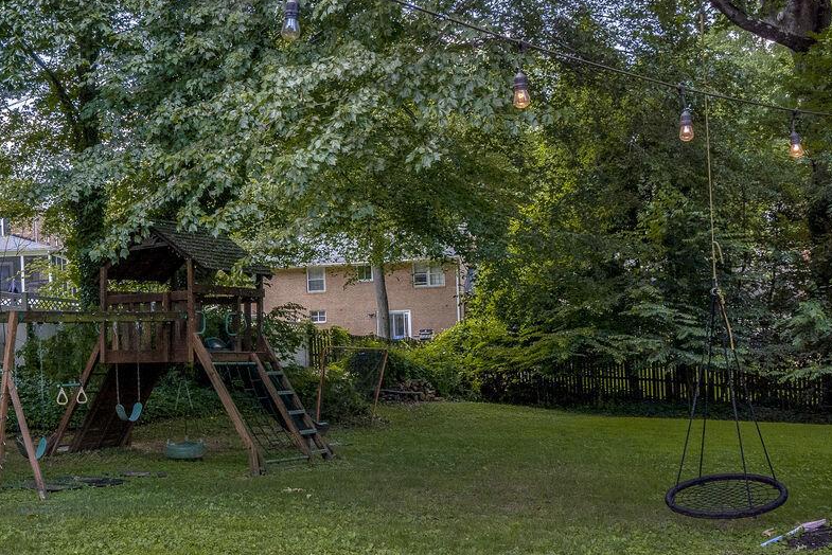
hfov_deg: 42.8
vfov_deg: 30.5
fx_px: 1017
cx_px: 184
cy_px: 319
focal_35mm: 44
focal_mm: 20
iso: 800
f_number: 8
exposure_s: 1/640
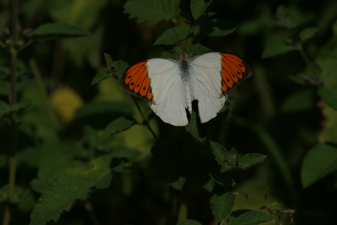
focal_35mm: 342
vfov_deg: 4.0
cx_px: 168
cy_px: 112
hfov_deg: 6.0
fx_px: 3201
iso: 125
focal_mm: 125.5
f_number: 4.5
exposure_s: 1/4000
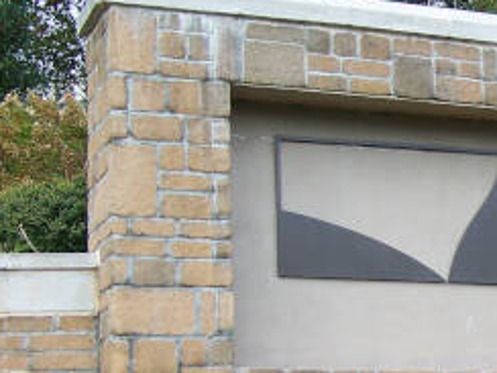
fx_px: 1622
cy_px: 332
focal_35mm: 113
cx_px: 581
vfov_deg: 13.0
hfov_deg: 16.7
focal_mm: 6.75
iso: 64
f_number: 2.8
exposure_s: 1/160
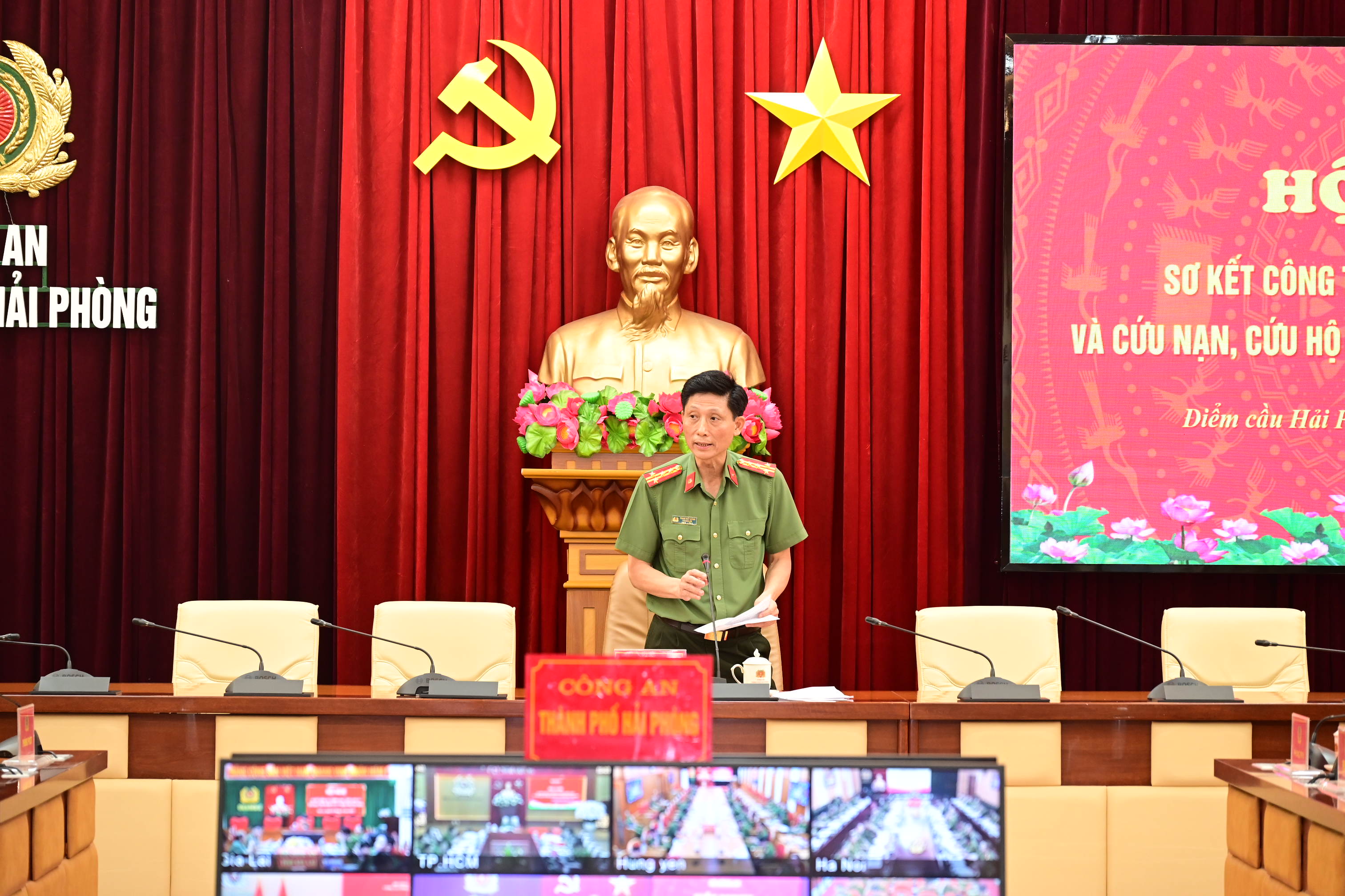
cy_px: 448
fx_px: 3549
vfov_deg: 14.4
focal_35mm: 95
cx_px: 672
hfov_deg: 21.5
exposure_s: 1/125
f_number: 4
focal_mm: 95
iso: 2000
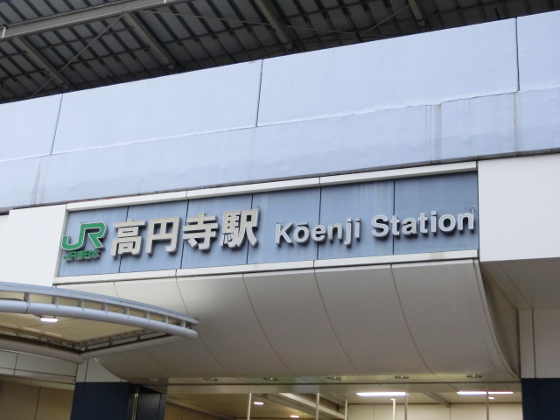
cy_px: 210
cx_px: 280
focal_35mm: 52
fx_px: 841
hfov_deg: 36.8
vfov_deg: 28.0
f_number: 4.7
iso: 400
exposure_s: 1/100
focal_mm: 9.3
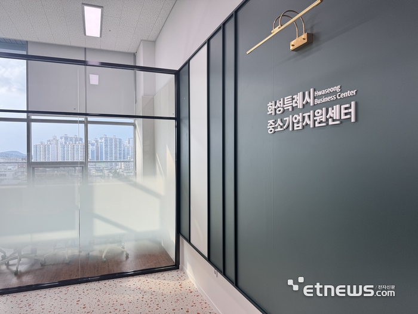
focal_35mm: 24
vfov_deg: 56.8
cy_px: 157
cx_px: 209
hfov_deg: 71.6
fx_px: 290
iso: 80
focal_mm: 6.76
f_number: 1.78
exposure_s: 1/376
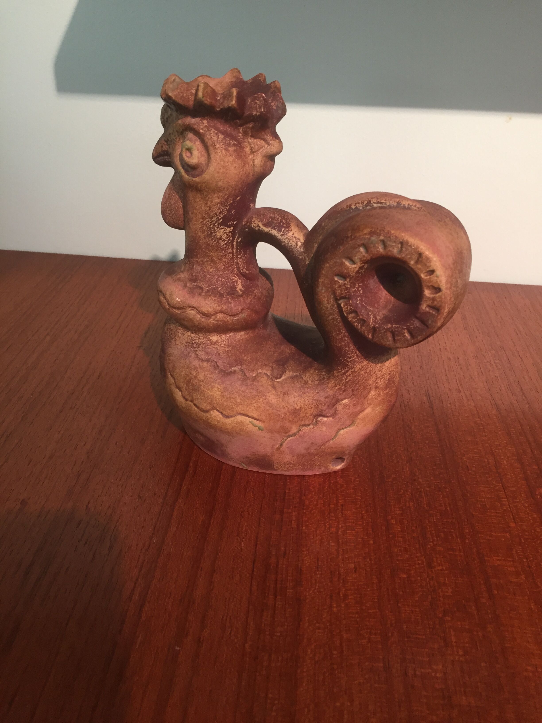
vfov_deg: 61.7
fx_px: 605
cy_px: 362
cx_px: 271
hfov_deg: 48.2
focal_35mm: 29
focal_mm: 4.15
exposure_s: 1/33
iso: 125
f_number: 2.2
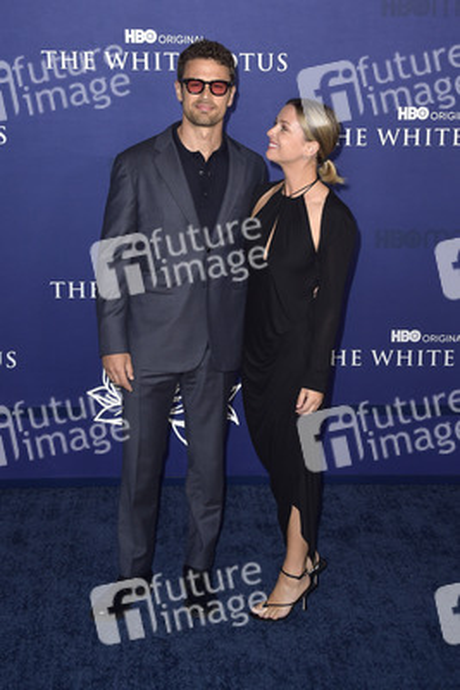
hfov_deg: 28.1
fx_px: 919
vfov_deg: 41.1
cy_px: 345
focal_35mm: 48
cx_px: 230
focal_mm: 48
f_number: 6.3
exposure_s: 1/250
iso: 800
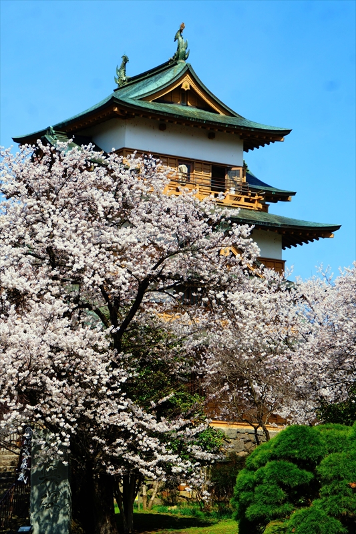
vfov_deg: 18.7
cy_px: 267
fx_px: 1625
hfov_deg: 12.5
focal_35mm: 110
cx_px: 178
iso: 100
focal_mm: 73
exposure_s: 1/400
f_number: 8
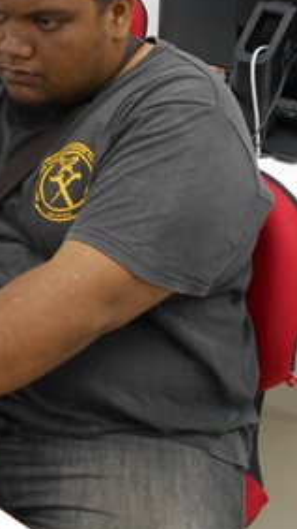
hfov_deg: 18.1
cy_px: 166
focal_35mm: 64
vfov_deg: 32.5
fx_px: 897
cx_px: -30
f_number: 3.2
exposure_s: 1/30
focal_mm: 4.6
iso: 250
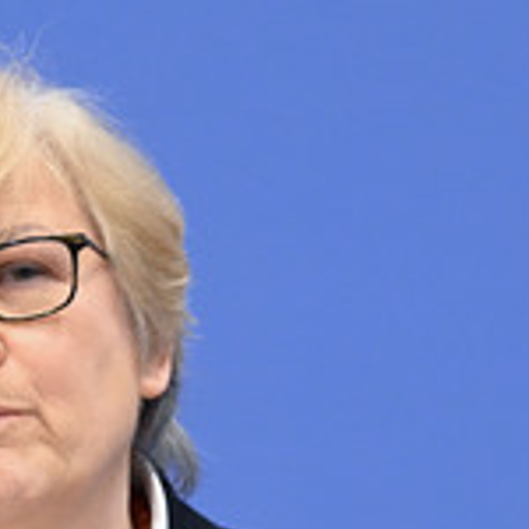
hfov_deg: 6.2
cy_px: 469
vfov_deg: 6.2
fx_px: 4858
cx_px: -9
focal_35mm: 281
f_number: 5
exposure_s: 1/500
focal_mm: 110
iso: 5000
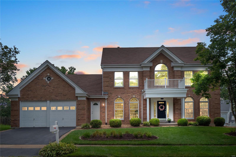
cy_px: 78
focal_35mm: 34
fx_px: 223
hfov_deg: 55.8
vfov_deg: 38.9
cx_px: 118
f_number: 8
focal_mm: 17
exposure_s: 1/200
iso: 400
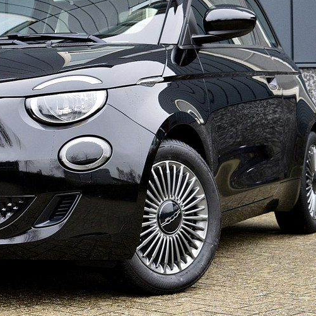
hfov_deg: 17.4
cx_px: 52
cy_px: 117
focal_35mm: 99
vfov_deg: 17.5
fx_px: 1022
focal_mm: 38
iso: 800
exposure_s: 1/60
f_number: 6.3
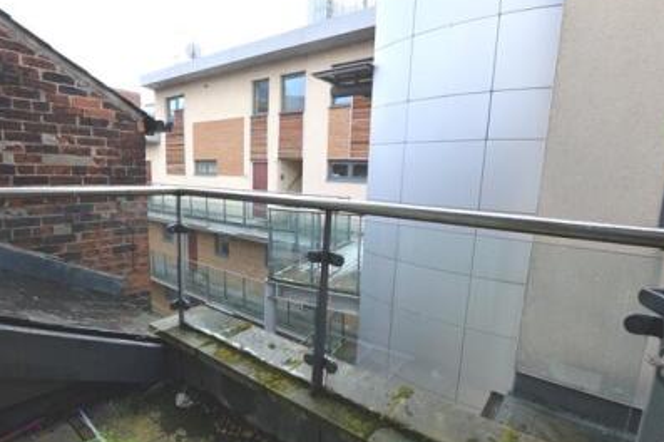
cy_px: 240
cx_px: 304
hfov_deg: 89.9
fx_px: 332
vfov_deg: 67.2
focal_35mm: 18
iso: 180
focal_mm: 10
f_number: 5.6
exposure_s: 1/125
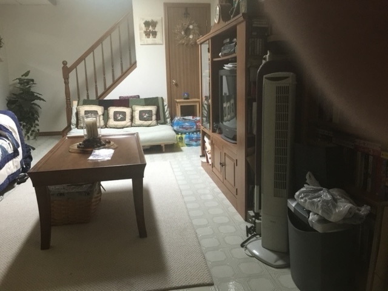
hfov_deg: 61.7
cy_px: 146
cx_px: 194
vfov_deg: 48.2
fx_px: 325
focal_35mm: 29
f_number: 2.2
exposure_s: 1/10
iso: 125
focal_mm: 4.15
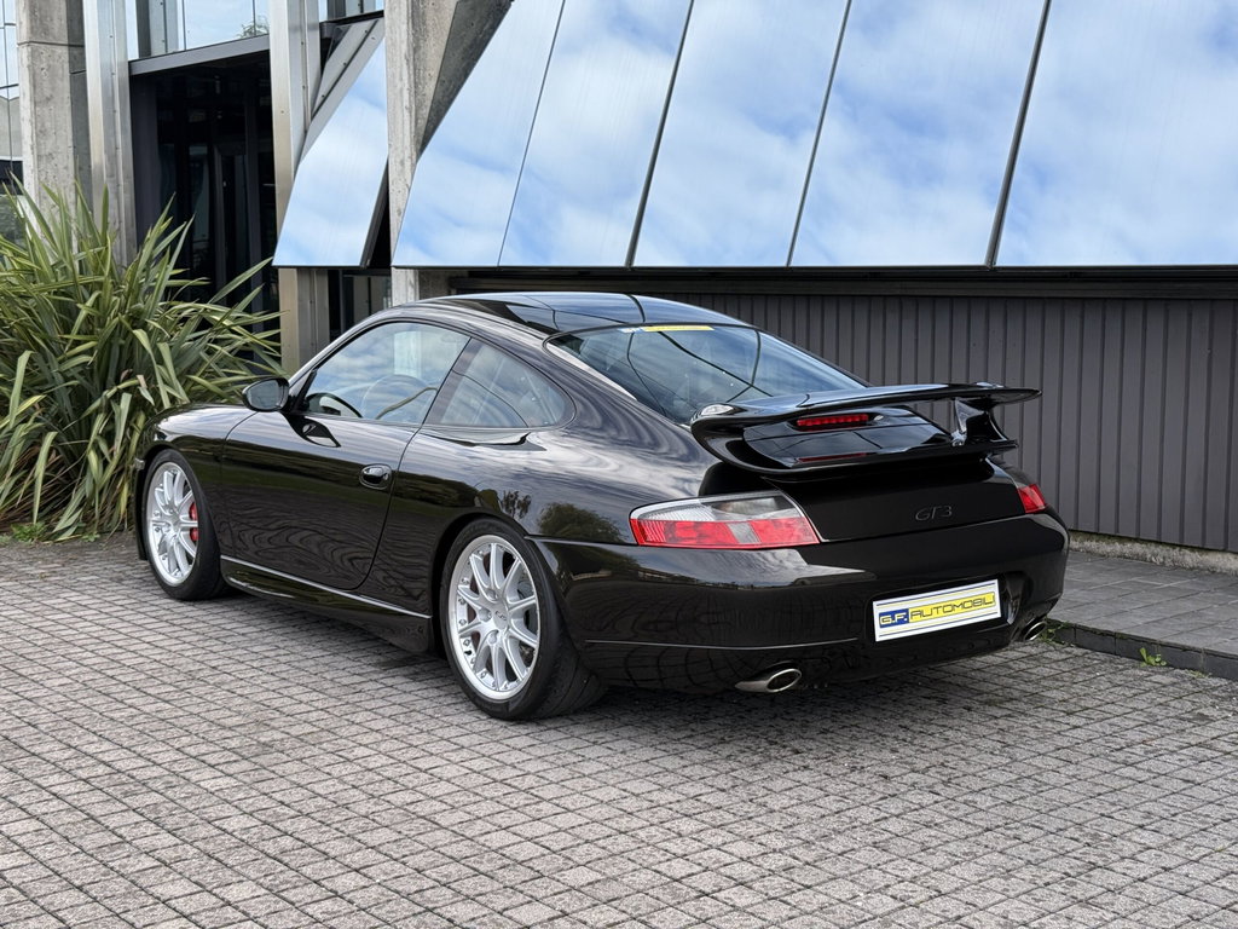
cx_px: 619
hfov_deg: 39.7
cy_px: 464
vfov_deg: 30.3
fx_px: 1717
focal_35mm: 48
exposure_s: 1/837
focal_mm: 6.76
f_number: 1.78
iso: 80
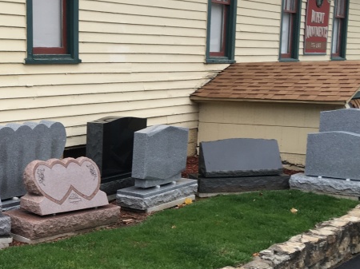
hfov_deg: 27.8
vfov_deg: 22.1
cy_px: 190
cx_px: 6
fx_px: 686
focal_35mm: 66
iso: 25
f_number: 2.2
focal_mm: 4.15
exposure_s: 1/60
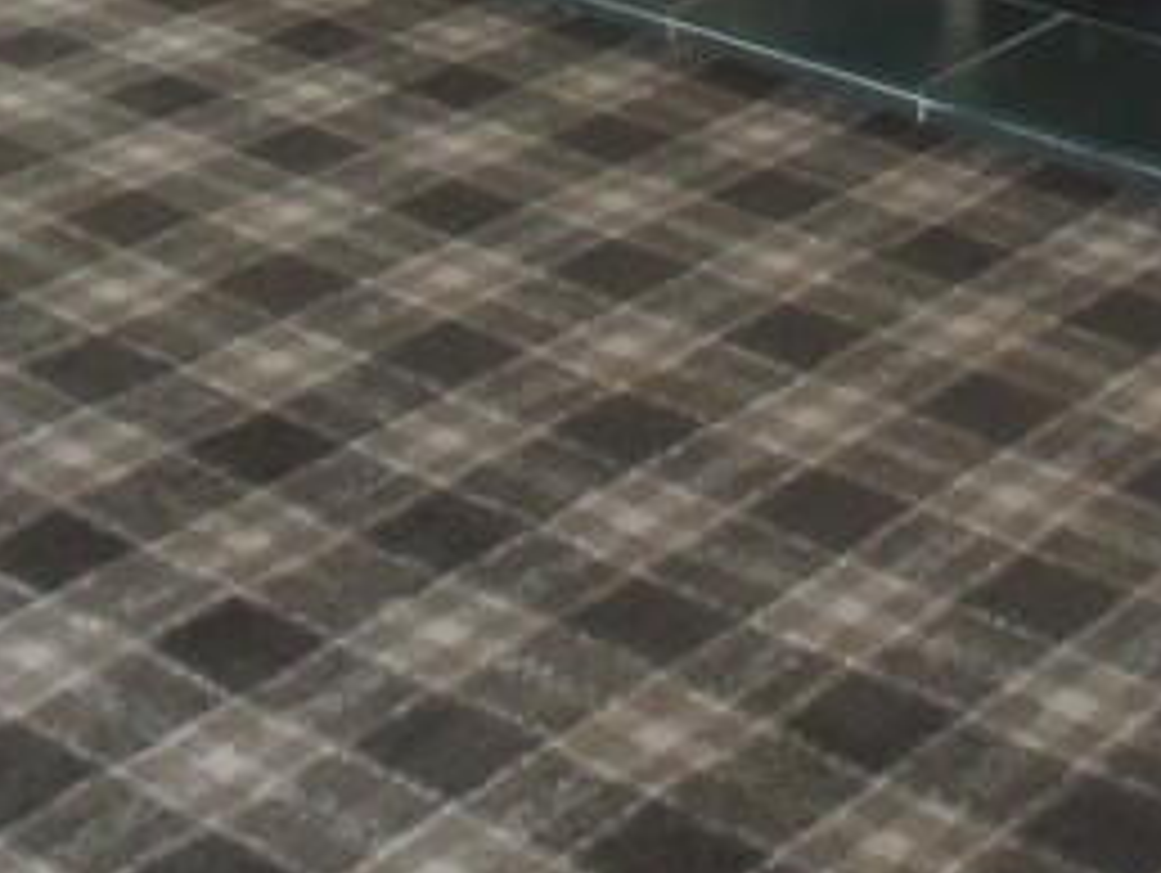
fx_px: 3458
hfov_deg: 18.9
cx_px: 882
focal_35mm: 103
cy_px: -657
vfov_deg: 13.1
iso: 400
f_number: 3.2
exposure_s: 1/30
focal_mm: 4.6
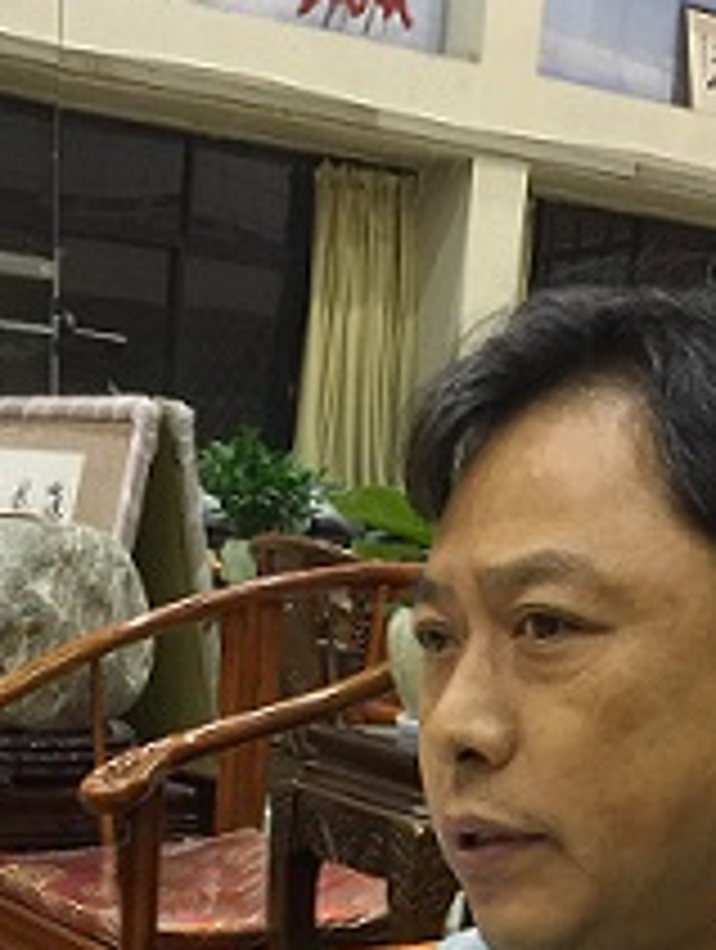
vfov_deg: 24.2
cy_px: 1139
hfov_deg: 20.2
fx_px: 2007
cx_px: 455
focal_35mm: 73
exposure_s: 1/17
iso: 100
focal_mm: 4.15
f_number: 2.2
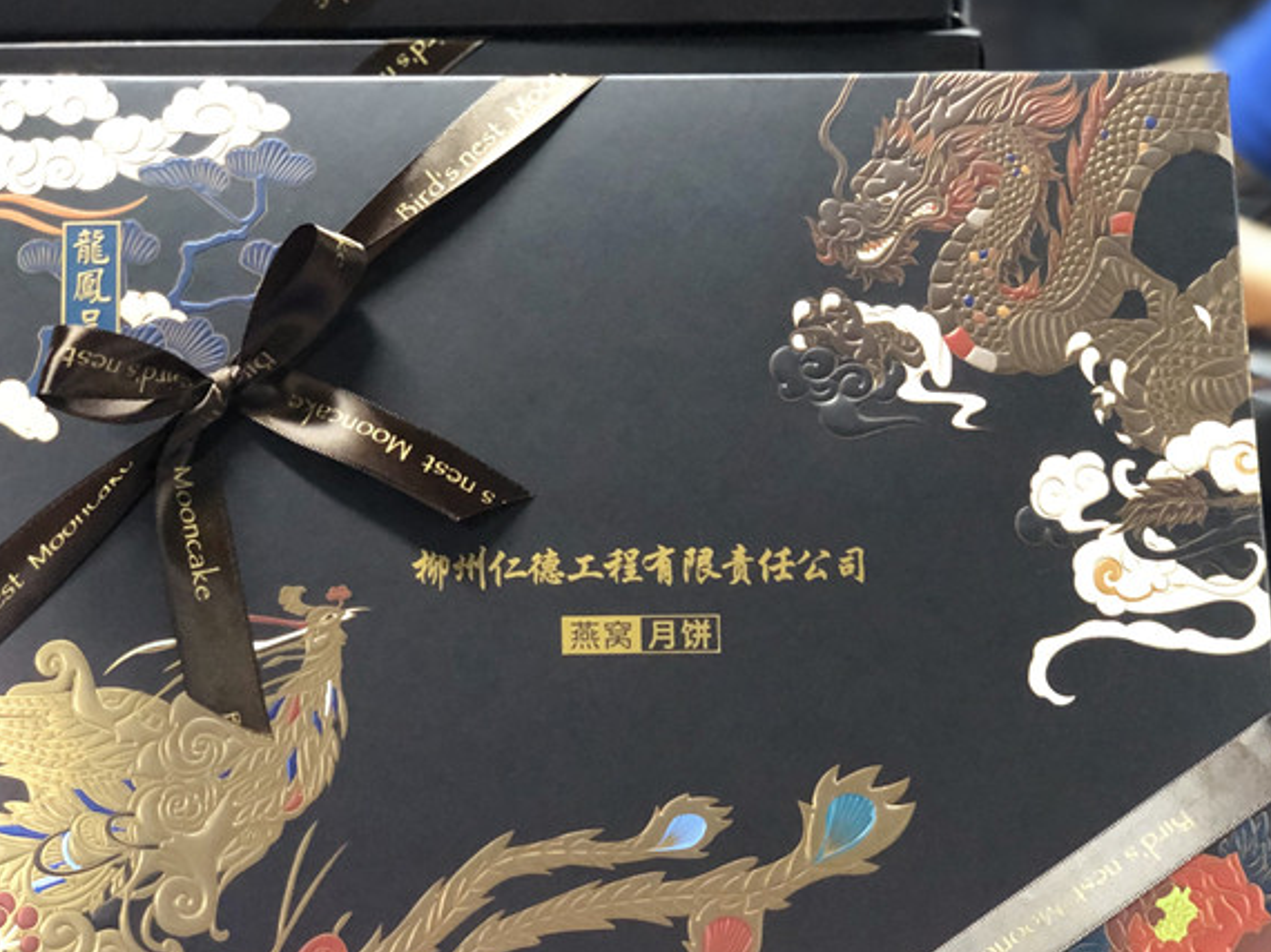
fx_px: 2679
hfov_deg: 26.7
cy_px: 560
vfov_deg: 20.1
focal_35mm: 73
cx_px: 656
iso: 250
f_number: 2.4
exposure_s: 1/8
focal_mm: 6
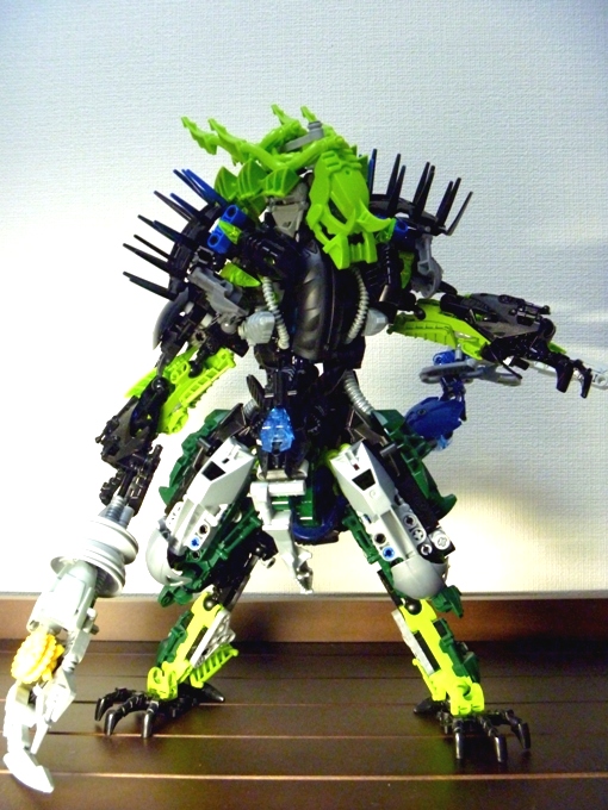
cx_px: 304
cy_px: 405
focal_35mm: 35
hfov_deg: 40.7
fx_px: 820
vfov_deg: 52.6
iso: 640
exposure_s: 1/30
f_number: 3.5
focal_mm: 6.3
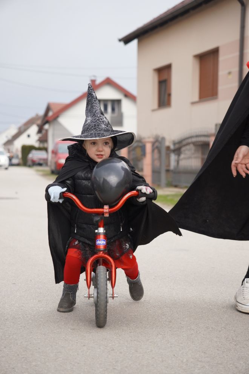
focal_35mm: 75
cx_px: 124
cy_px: 187
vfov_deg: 27.0
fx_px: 778
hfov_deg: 18.2
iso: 400
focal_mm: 50
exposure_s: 1/250
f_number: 3.2
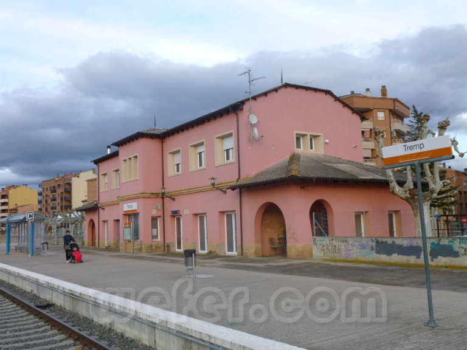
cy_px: 175
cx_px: 234
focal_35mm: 34
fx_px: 459
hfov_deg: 54.0
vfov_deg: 41.8
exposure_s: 1/80
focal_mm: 6
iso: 100
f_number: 3.5
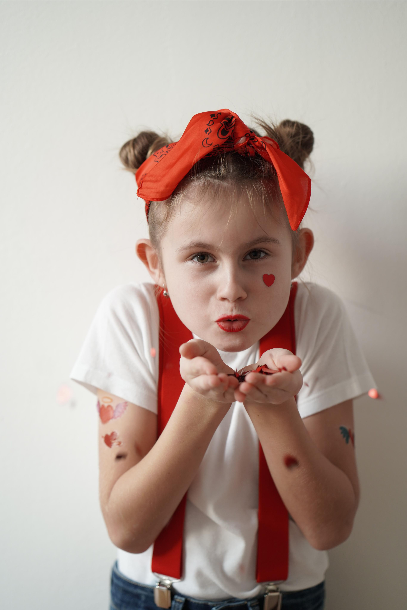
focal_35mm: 85
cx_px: 204
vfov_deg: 23.9
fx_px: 1441
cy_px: 305
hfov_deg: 16.1
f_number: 2.5
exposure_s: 1/200
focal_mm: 85
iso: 640
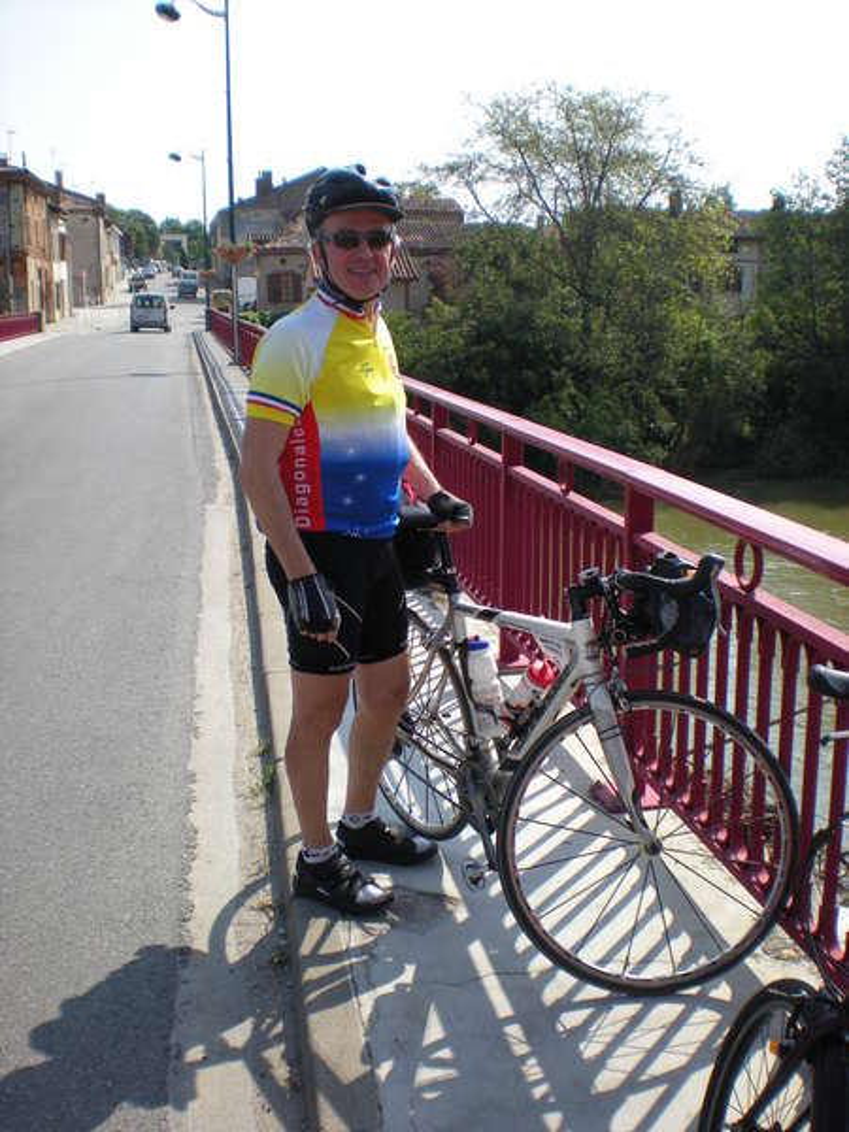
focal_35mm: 38
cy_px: 566
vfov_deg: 49.0
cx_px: 424
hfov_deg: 37.7
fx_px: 1243
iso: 64
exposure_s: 1/306
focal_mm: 6.3
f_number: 4.6
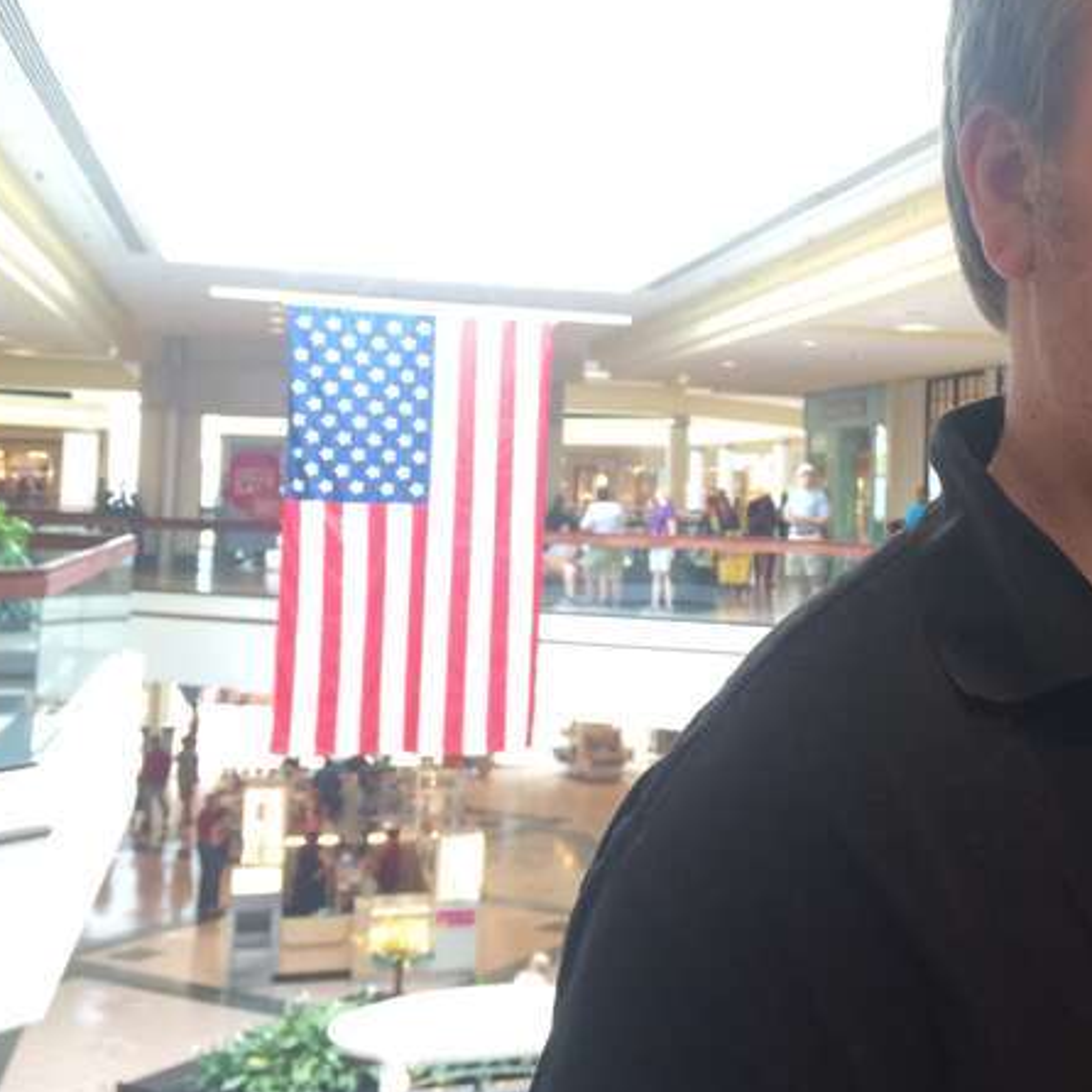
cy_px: 428
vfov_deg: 36.6
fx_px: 1642
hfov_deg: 35.6
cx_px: 867
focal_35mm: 46
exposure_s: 1/30
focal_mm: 4.15
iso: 32
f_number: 2.2
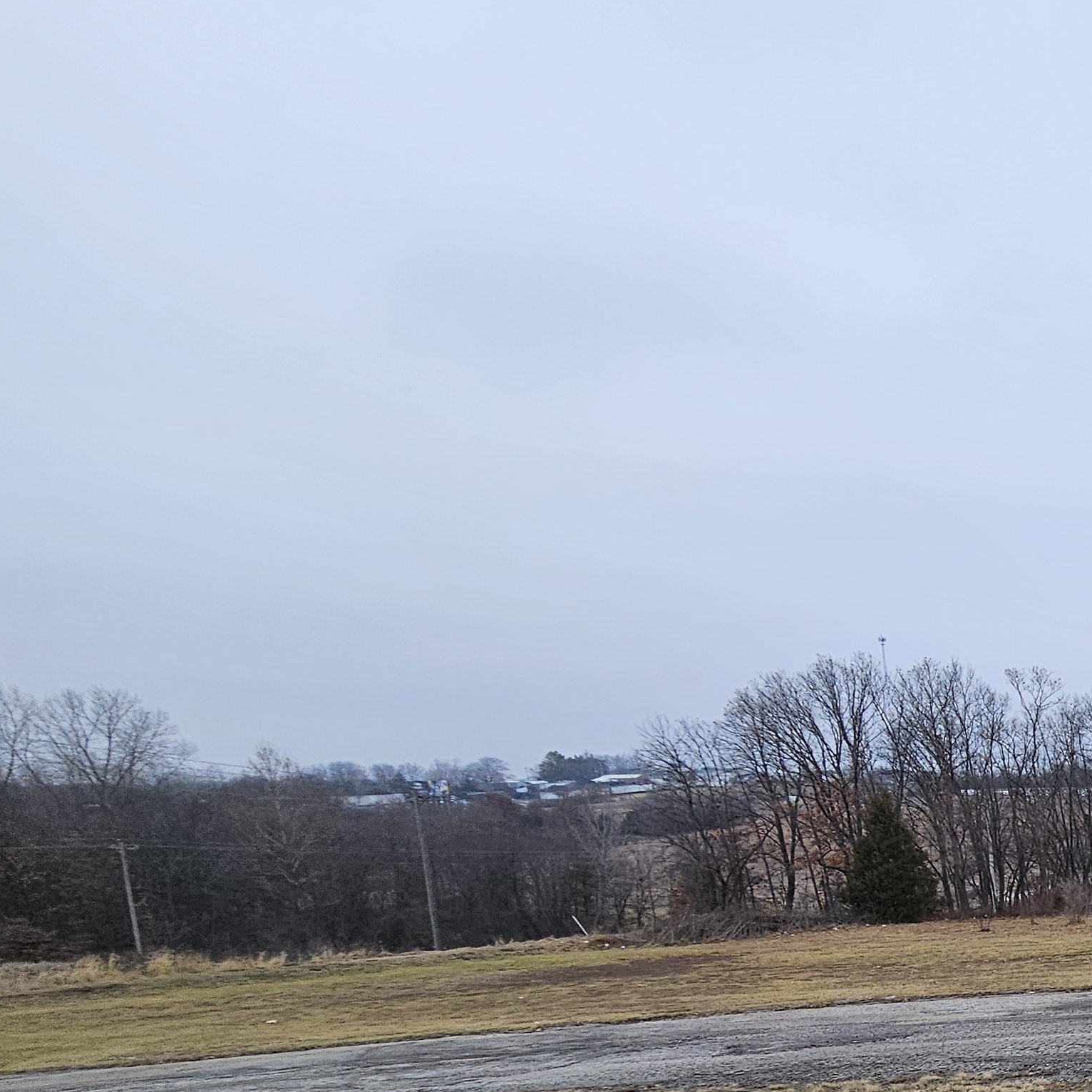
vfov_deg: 47.8
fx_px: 1071
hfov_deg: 36.6
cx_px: 1398
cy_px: 1008
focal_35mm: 30
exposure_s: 1/229
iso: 50
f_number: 2.2
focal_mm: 2.2
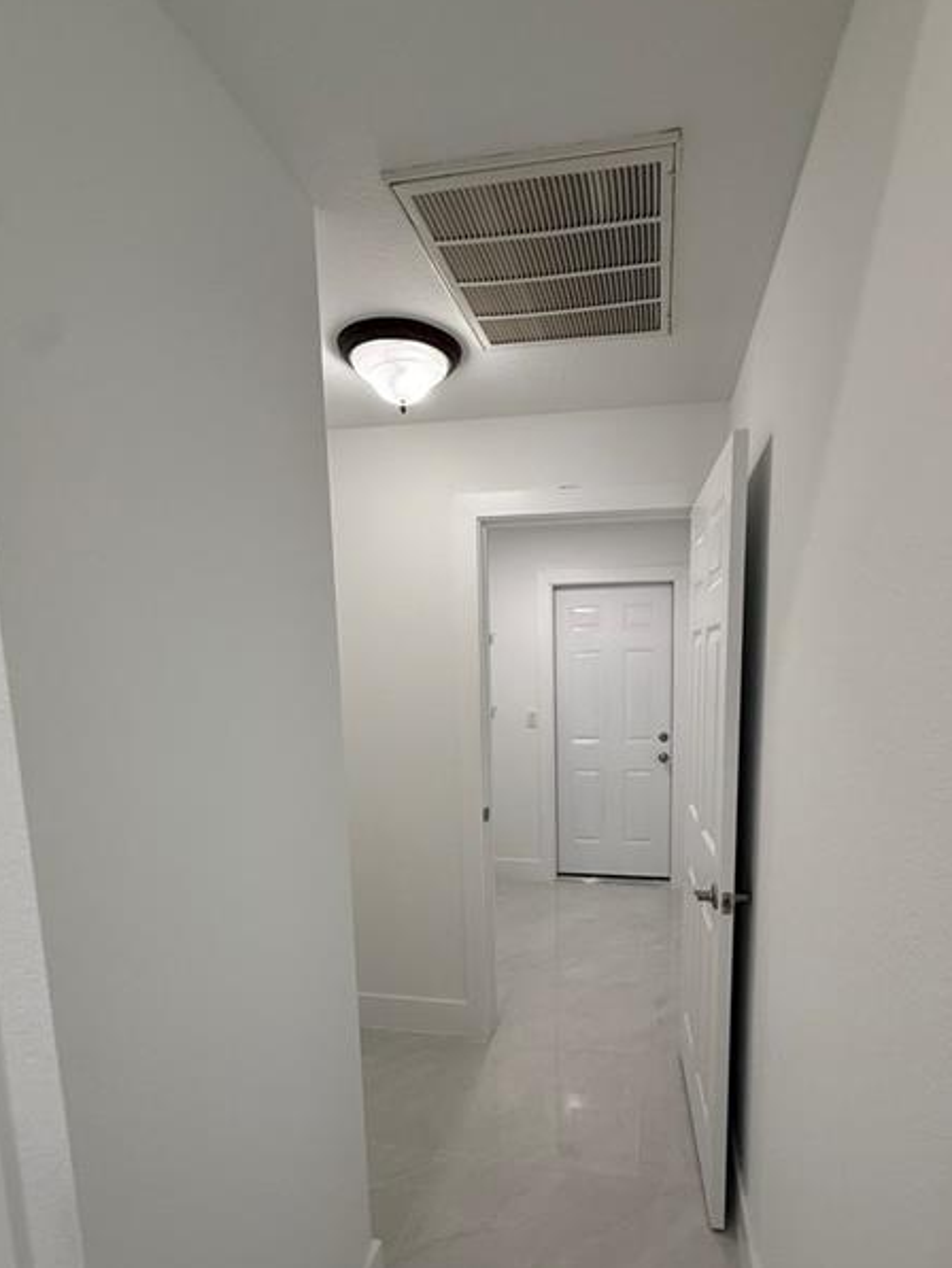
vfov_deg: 86.8
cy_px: 754
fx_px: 660
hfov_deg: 71.4
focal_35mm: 18
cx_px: 531
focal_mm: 2.22
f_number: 2.2
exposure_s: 1/120
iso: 160
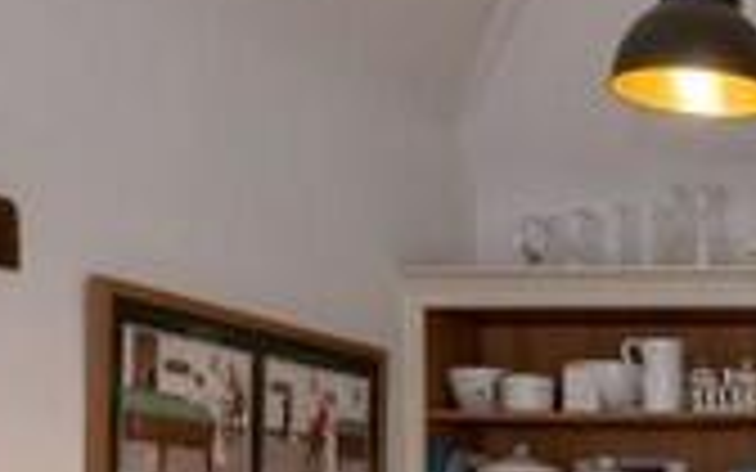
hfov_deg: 18.1
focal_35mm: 90
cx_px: 1377
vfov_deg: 13.5
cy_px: 748
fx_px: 1857
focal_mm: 14.5
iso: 200
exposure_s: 1/13
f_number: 6.3
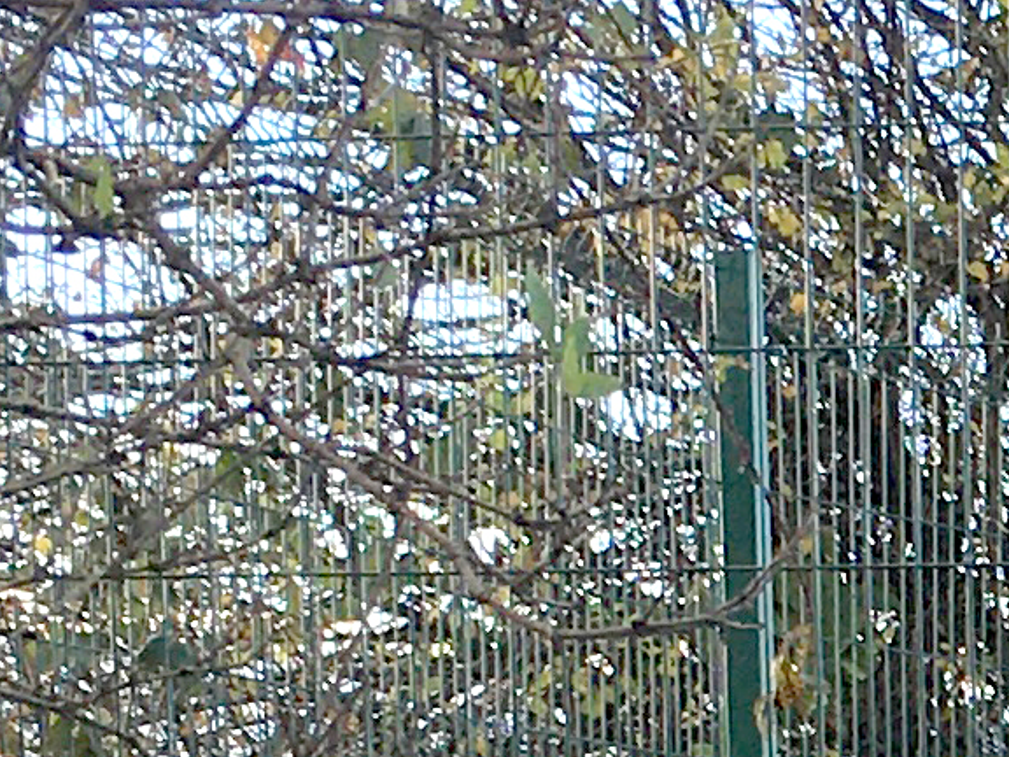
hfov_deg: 9.1
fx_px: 5917
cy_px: 1666
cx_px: 2135
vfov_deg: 7.0
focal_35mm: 203
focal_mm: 4.15
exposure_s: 1/455
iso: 25
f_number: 2.2
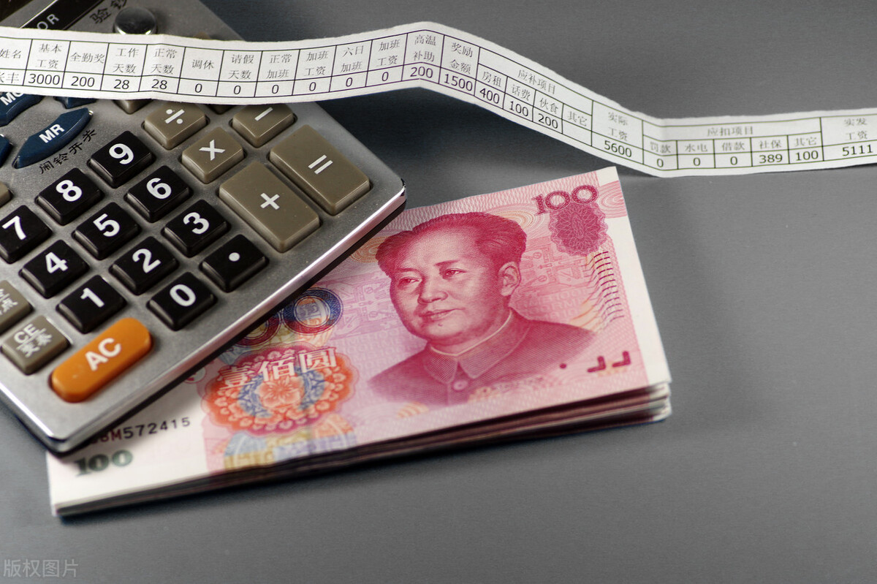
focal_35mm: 150
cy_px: 292
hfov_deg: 13.7
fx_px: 3652
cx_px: 438
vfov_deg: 9.1
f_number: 4
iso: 400
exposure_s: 1/200
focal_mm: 100
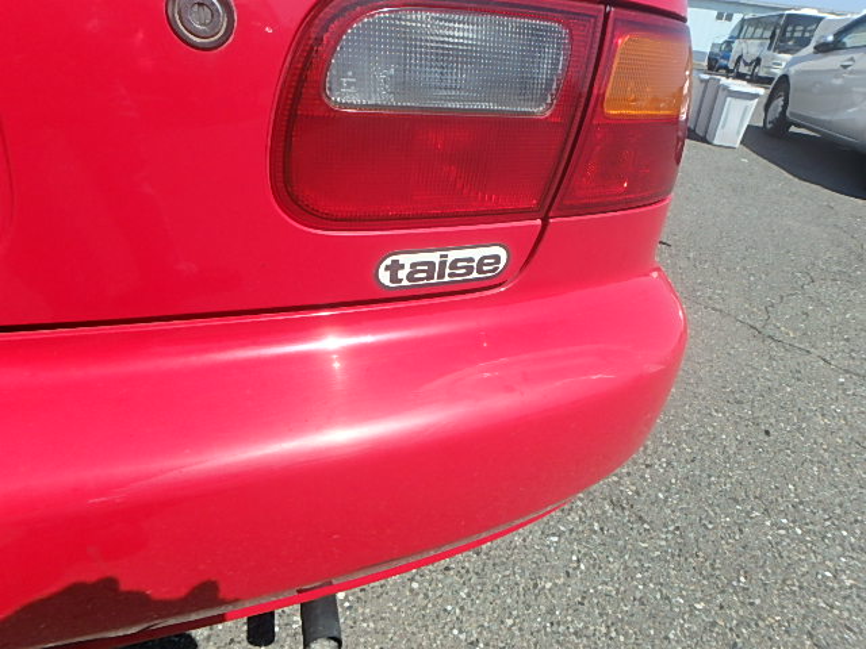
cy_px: 324
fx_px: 525
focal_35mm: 21
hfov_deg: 79.0
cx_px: 433
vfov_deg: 63.4
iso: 125
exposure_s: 1/400
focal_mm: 3.7
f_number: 6
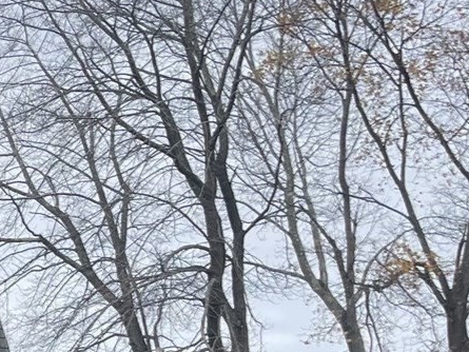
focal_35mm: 115
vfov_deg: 12.5
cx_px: -393
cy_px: 458
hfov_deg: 14.8
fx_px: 1559
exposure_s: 1/1339
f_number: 1.6
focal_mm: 5.1
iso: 32
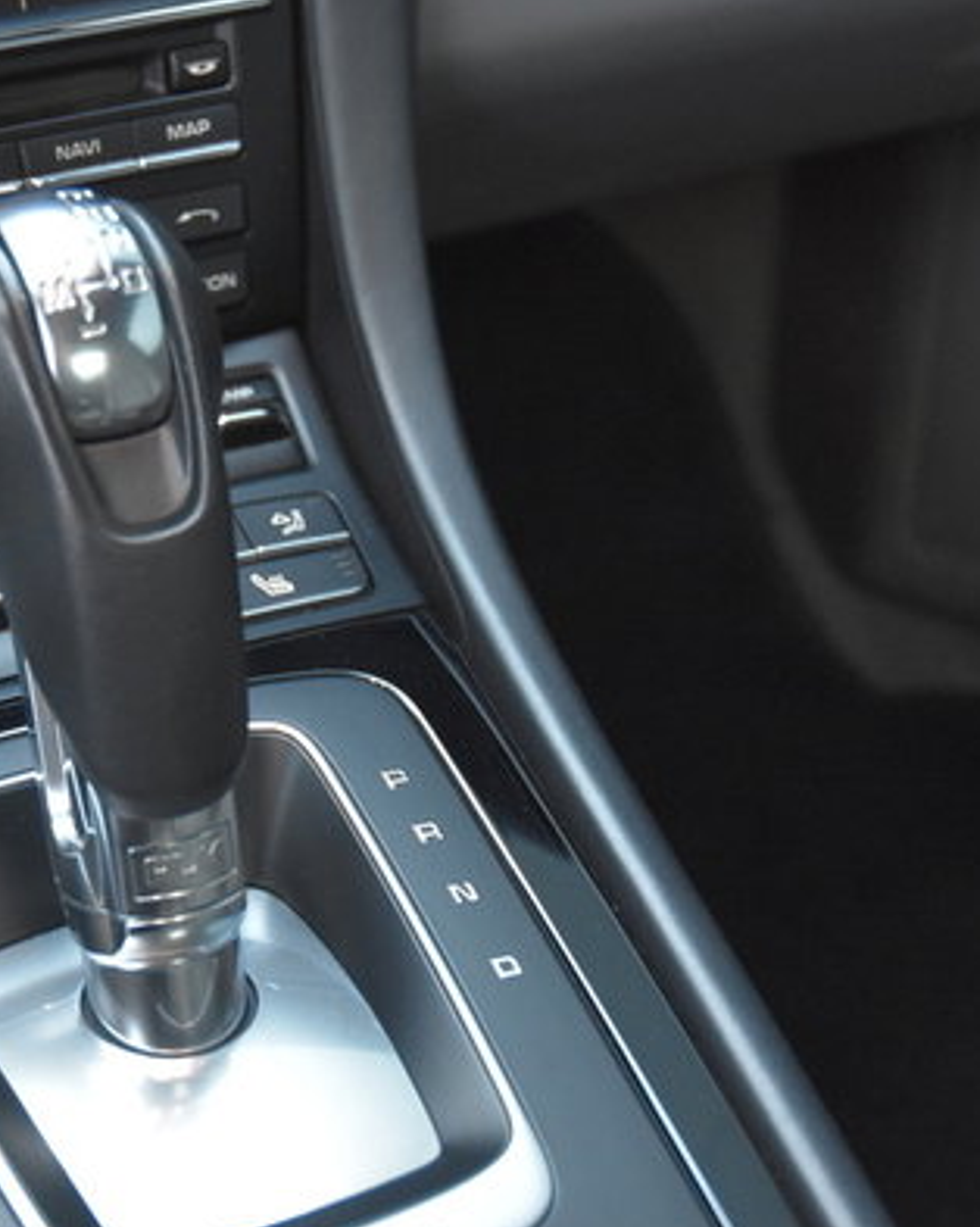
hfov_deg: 18.9
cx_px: 125
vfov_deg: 23.9
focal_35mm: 80
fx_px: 2900
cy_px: 643
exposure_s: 1/60
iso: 2500
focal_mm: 29
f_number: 4
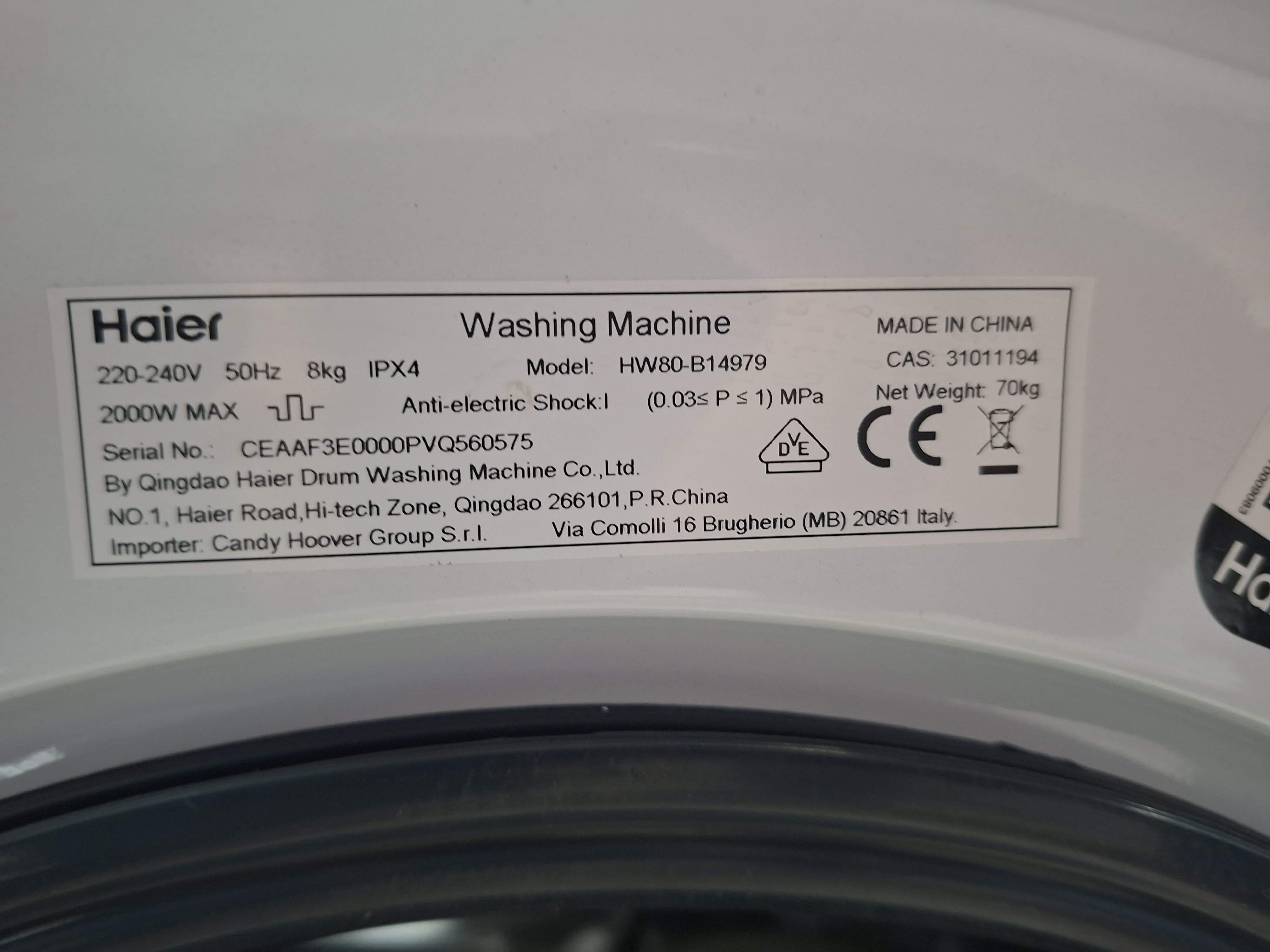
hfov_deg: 73.9
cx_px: 635
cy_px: 476
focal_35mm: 23
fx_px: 844
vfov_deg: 58.9
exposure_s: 1/25
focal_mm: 5.54
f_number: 1.8
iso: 500
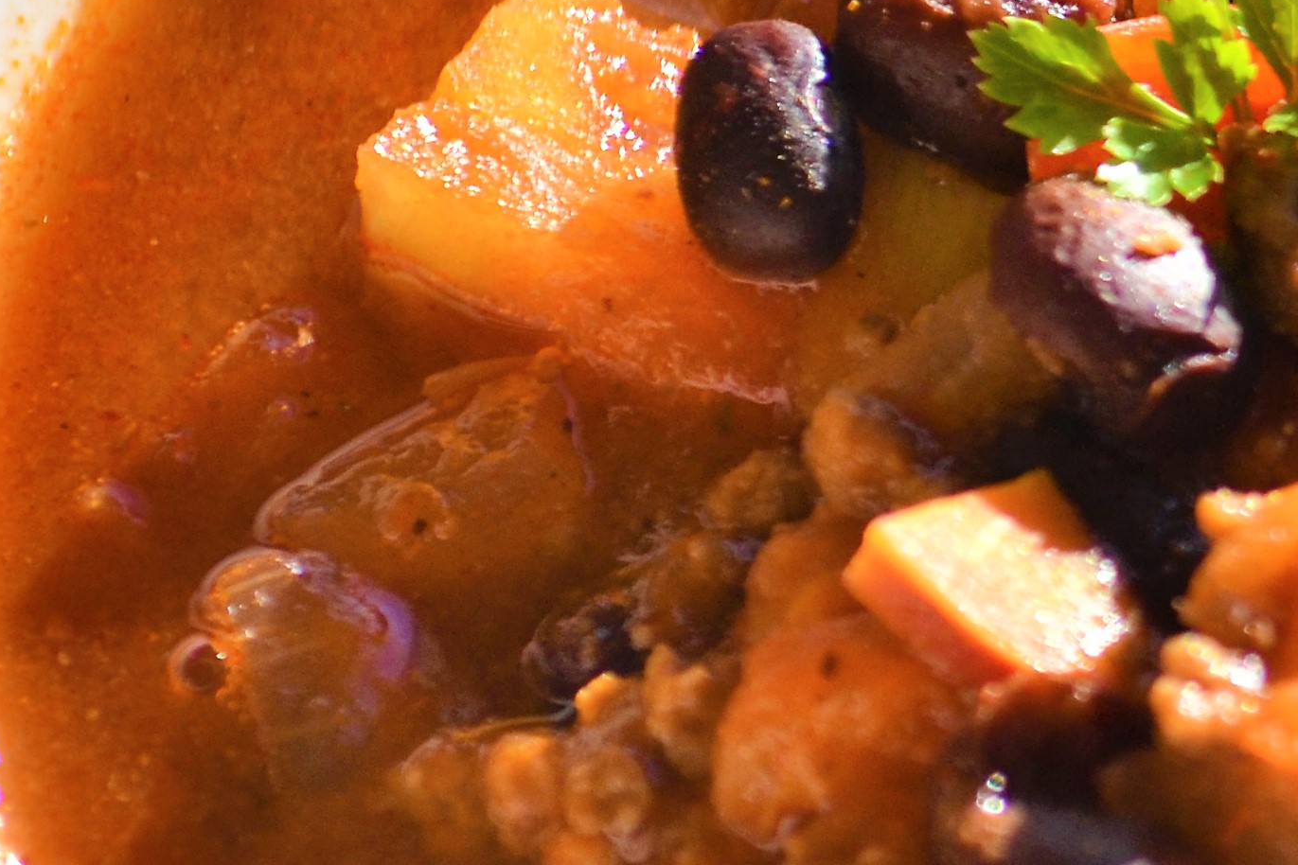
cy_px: 426
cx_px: 1540
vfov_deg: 2.4
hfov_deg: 3.5
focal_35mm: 585
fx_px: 21091
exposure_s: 1/320
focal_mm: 116
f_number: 4.8
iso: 400
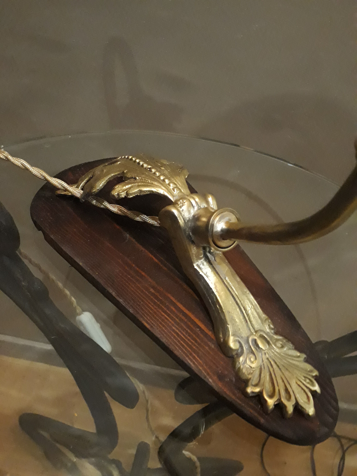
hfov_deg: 51.4
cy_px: 238
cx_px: 178
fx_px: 371
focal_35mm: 27
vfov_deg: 65.3
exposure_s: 1/17
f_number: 1.9
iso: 800
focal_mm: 3.6
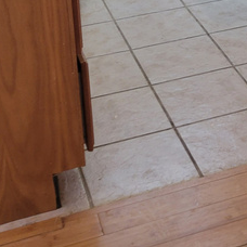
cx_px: 332
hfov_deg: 15.9
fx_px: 832
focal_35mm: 103
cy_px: -132
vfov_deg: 15.5
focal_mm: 5.4
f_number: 1.8
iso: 200
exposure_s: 1/40
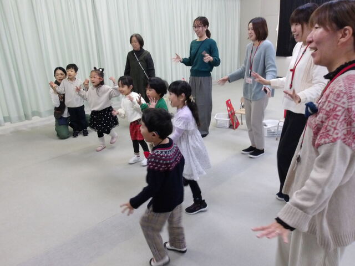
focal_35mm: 27
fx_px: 277
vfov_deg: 51.4
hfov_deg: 65.3
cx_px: 178
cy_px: 133
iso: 800
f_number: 3
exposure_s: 1/60
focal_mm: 4.9
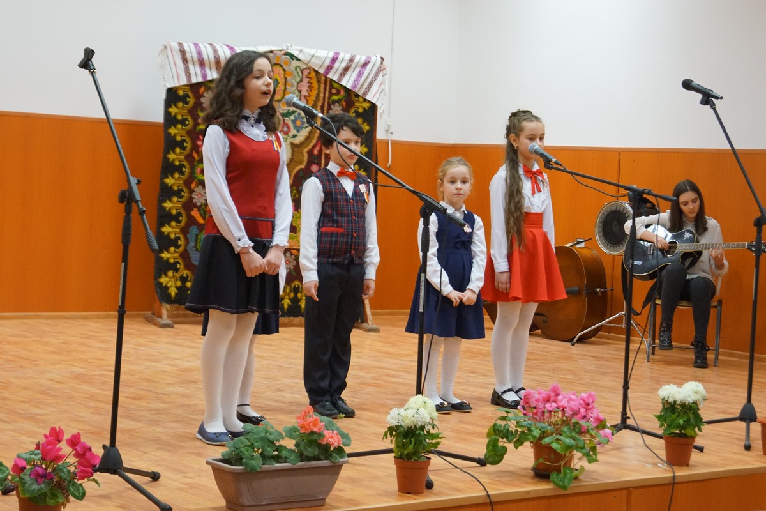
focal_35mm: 75
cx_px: 383
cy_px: 256
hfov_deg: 27.0
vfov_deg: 18.2
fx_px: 1596
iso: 3200
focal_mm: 50
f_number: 5.6
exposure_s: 1/60
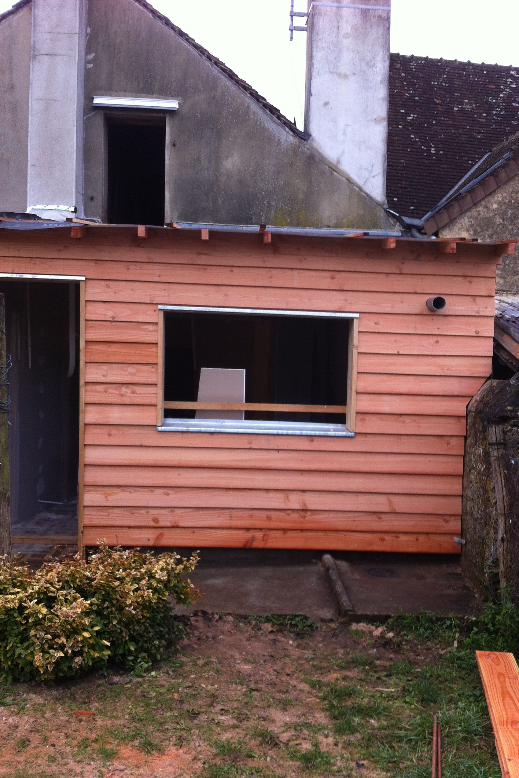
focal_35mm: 37
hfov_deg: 35.9
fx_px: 800
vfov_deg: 51.9
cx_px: 276
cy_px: 395
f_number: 2.8
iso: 100
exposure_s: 1/120
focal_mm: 3.85
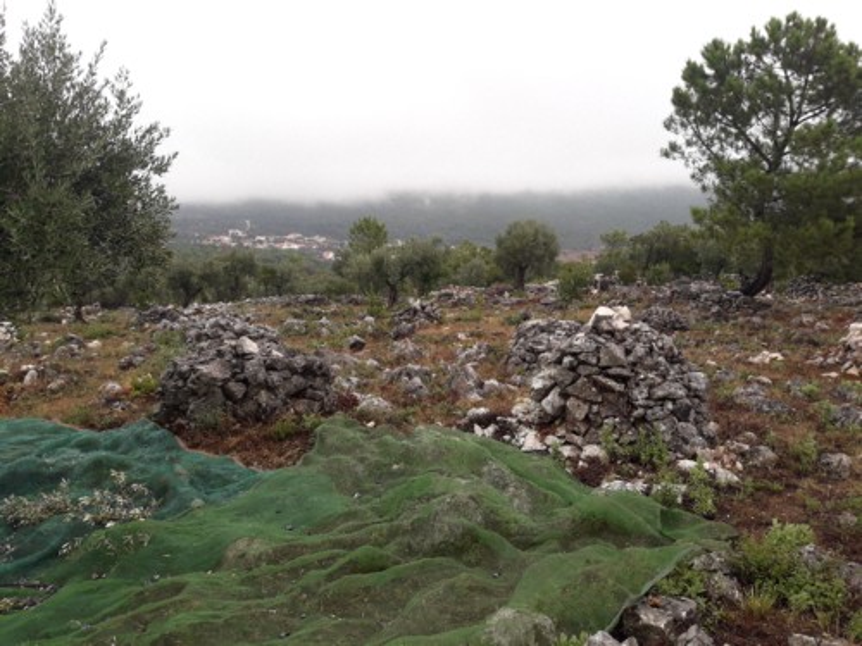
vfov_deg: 49.7
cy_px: 323
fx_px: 697
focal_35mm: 28
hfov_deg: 63.4
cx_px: 431
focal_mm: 3.7
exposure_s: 1/224
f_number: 1.9
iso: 40
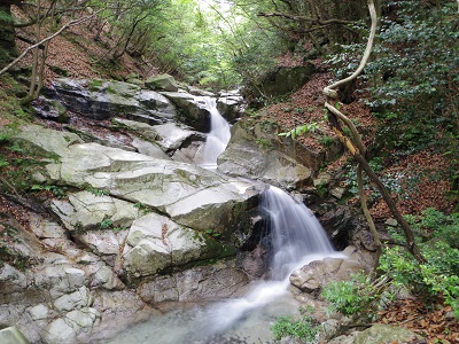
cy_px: 172
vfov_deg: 58.9
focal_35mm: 23
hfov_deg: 73.9
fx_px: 305
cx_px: 230
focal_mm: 5
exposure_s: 1/1.67
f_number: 4.5
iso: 100
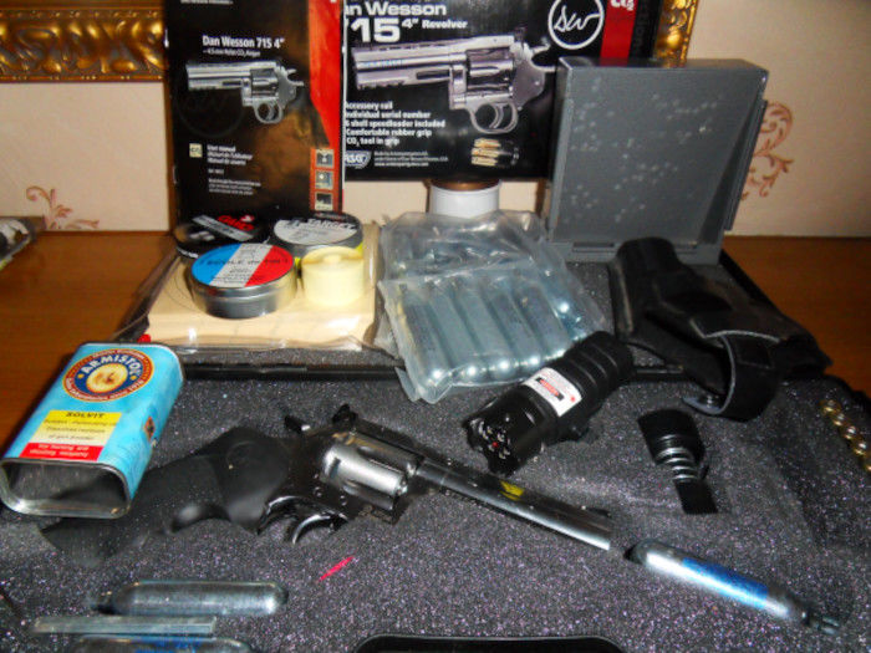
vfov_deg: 56.8
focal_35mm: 24
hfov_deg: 71.6
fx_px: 604
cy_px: 326
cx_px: 436
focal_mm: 4.2
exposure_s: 1/45
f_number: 3.3
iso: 400
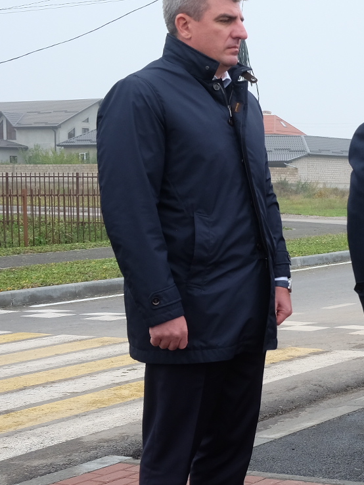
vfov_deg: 26.3
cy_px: 226
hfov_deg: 17.8
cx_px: 552
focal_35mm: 74
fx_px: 1037
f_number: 5.6
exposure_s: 1/240
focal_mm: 21.4
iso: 400
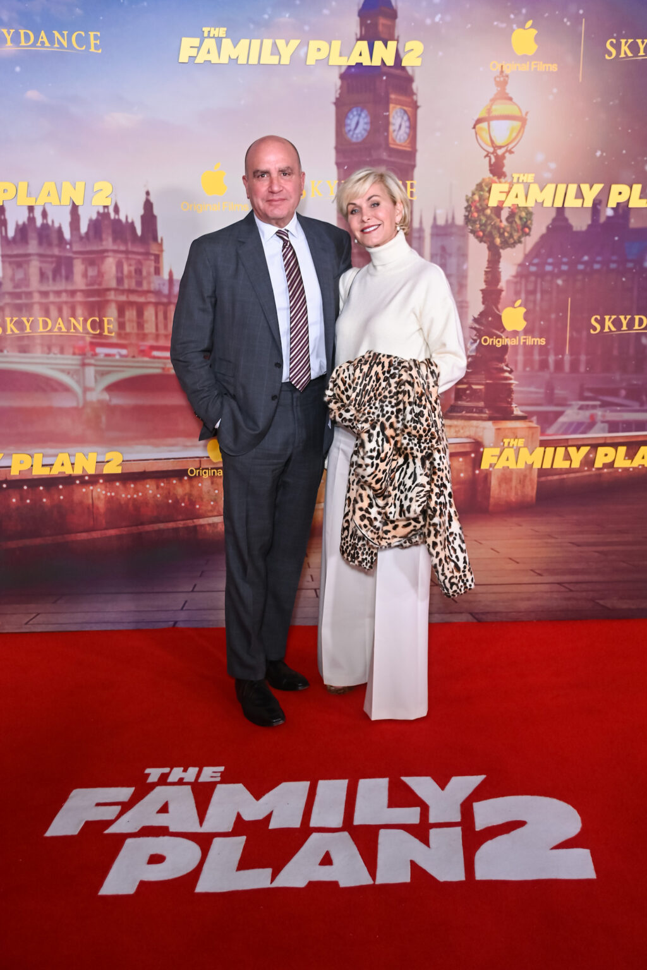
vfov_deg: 55.8
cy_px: 485
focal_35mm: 34
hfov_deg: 38.9
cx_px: 324
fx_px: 917
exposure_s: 1/200
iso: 1600
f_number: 4.5
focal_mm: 34
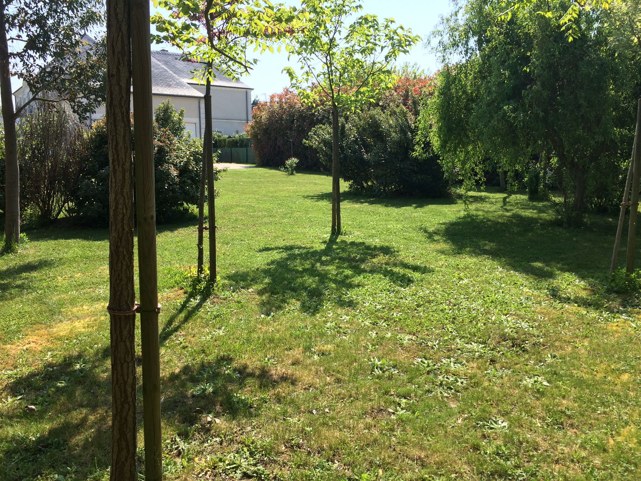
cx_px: 320
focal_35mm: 29
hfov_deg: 61.7
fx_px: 537
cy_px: 240
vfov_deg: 48.2
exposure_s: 1/1080
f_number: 2.2
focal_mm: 4.15
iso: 32
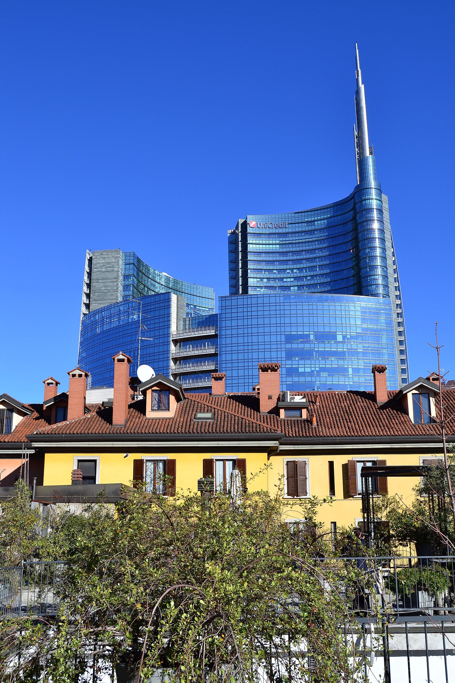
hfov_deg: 38.4
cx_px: 228
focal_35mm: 34
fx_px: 654
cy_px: 342
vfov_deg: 55.1
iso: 100
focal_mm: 23
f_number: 8
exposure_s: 1/250
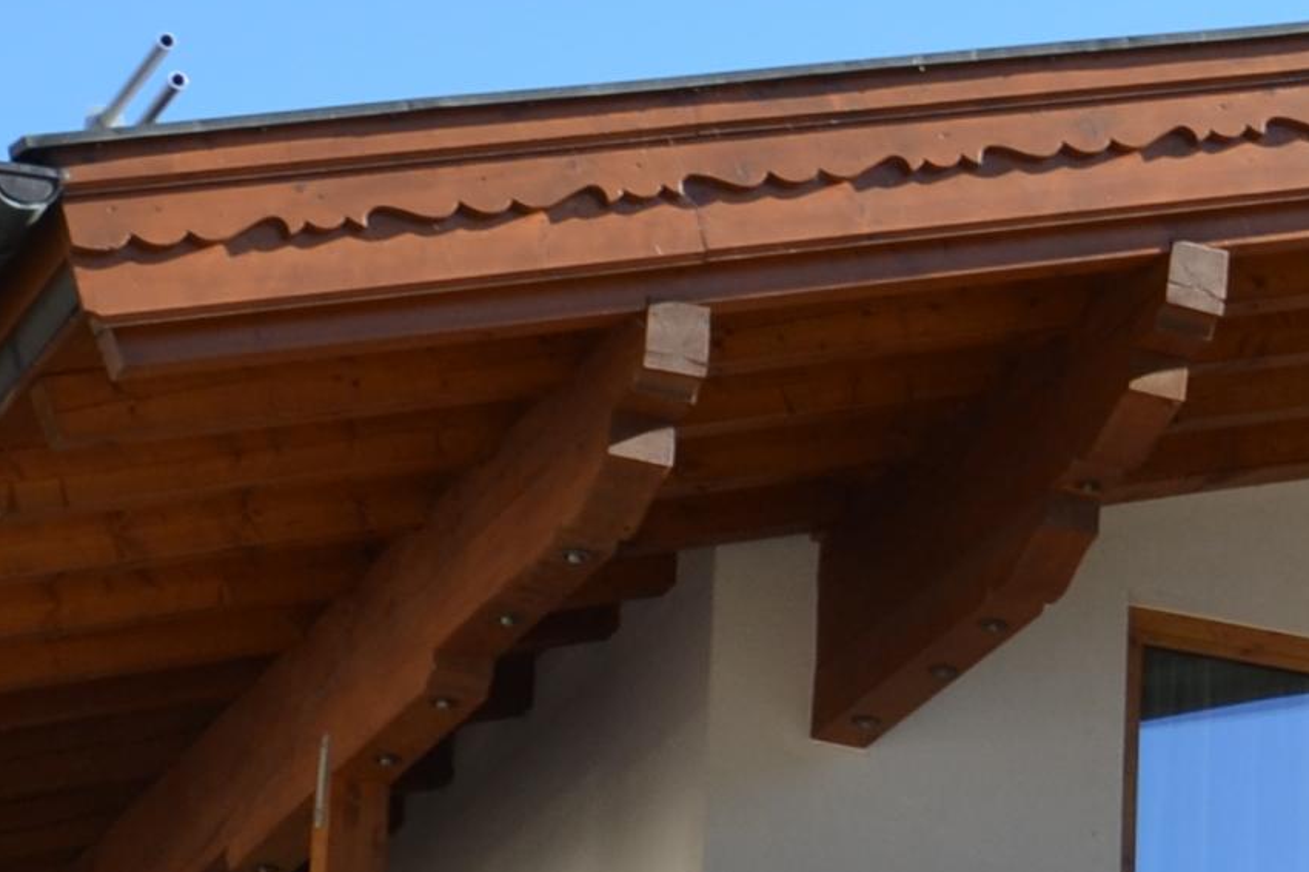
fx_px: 6506
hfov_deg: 10.8
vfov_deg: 7.5
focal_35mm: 179
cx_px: 2361
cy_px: 1339
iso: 100
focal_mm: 22
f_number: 6.3
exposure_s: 1/160
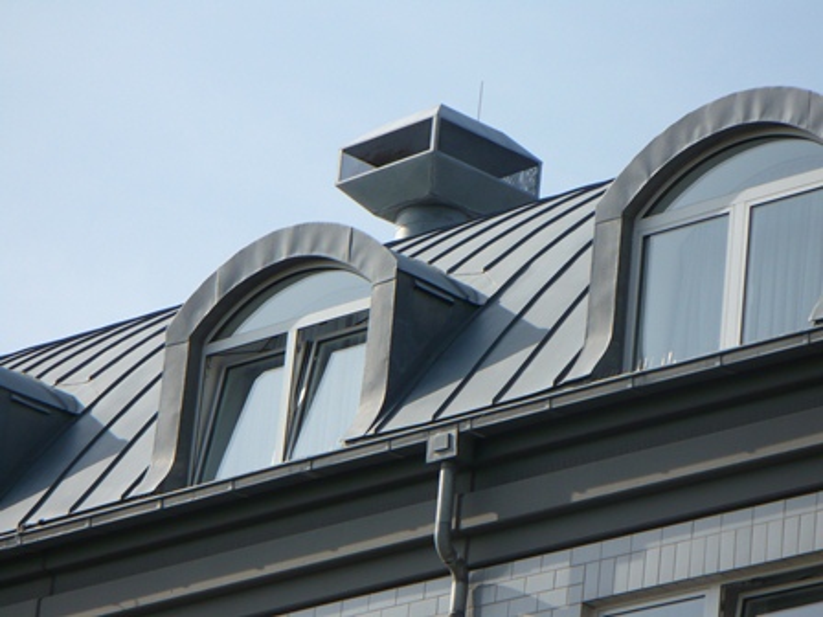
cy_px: 308
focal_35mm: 222
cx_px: 412
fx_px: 5278
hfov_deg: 8.9
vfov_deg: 6.7
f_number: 4.5
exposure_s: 1/640
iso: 100
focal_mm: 36.6
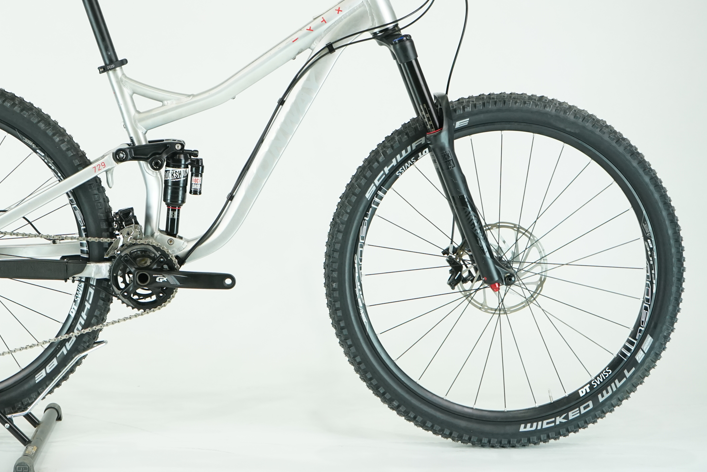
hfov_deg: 28.2
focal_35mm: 71
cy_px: 140
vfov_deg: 19.1
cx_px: 224
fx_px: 1394
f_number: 5.6
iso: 1600
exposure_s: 1/200
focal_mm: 50
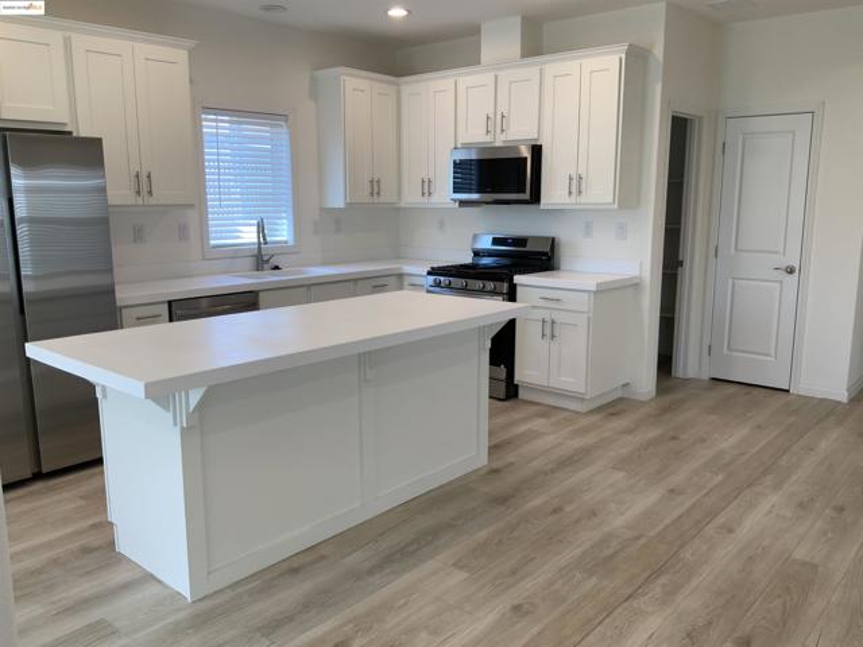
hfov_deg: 61.7
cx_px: 432
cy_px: 324
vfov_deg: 48.2
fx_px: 723
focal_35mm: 29
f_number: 1.8
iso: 40
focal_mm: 3
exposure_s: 1/120
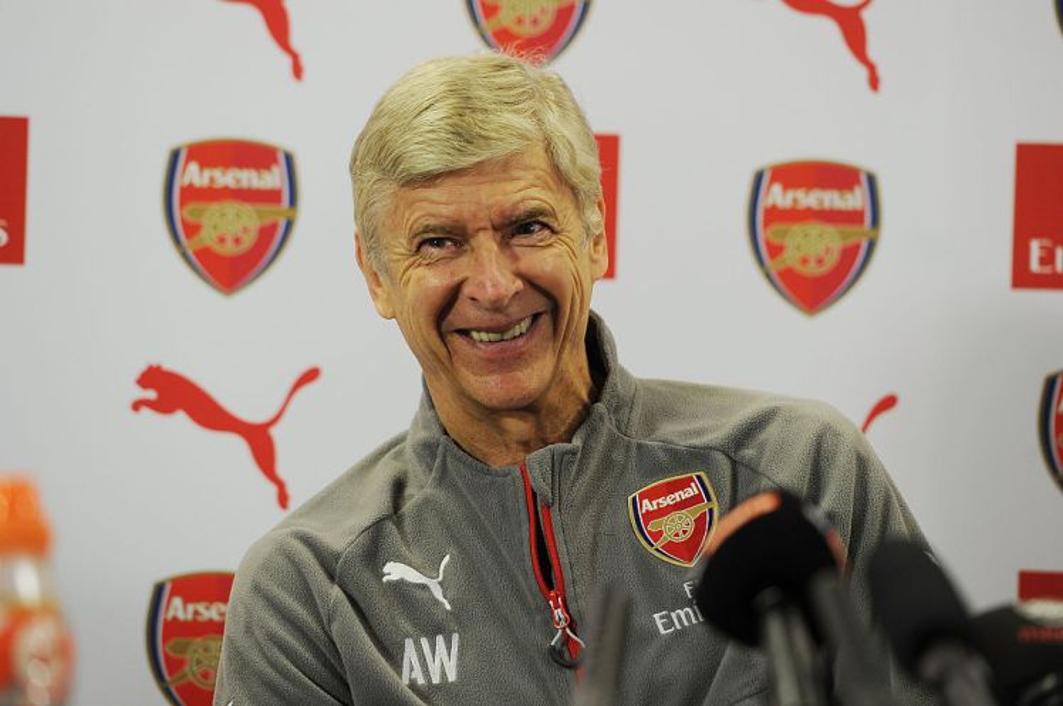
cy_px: 353
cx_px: 532
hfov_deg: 12.1
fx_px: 5014
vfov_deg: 8.1
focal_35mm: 170
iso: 1000
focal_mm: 170
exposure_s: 1/160
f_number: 3.5
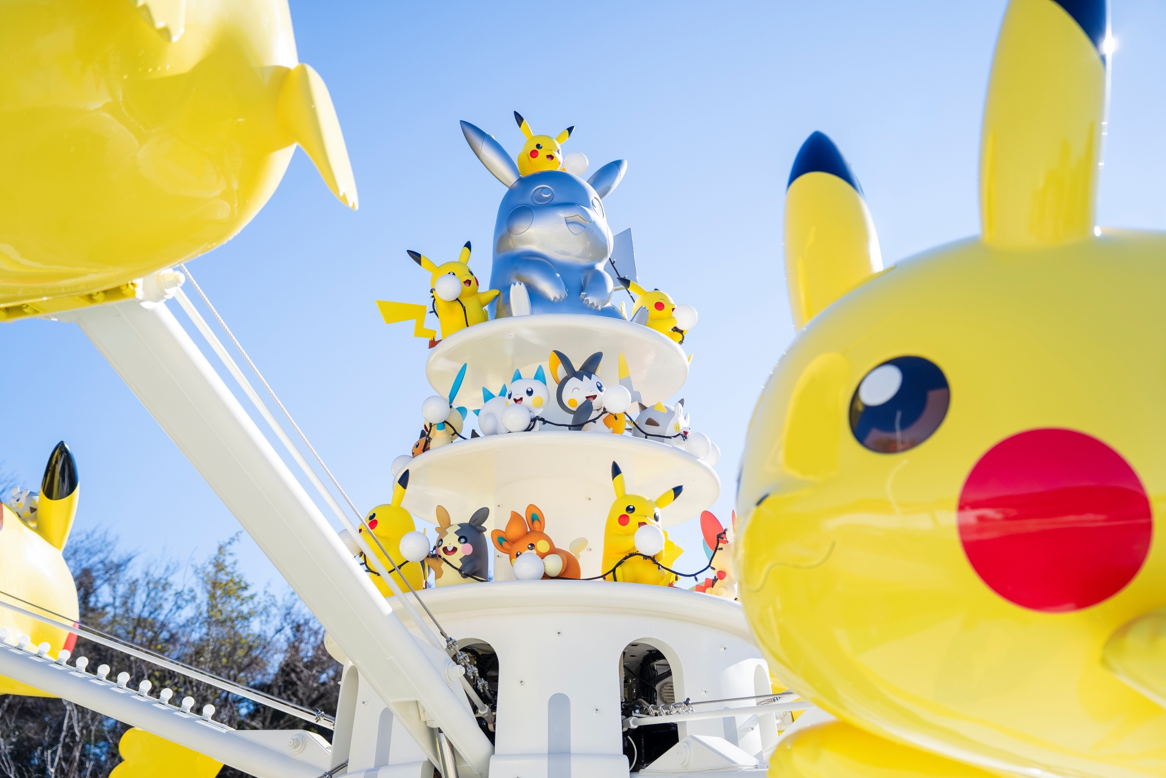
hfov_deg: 40.3
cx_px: 583
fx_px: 1587
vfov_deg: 27.5
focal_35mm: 49
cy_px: 389
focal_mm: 49
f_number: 2.8
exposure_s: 1/1600
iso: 160
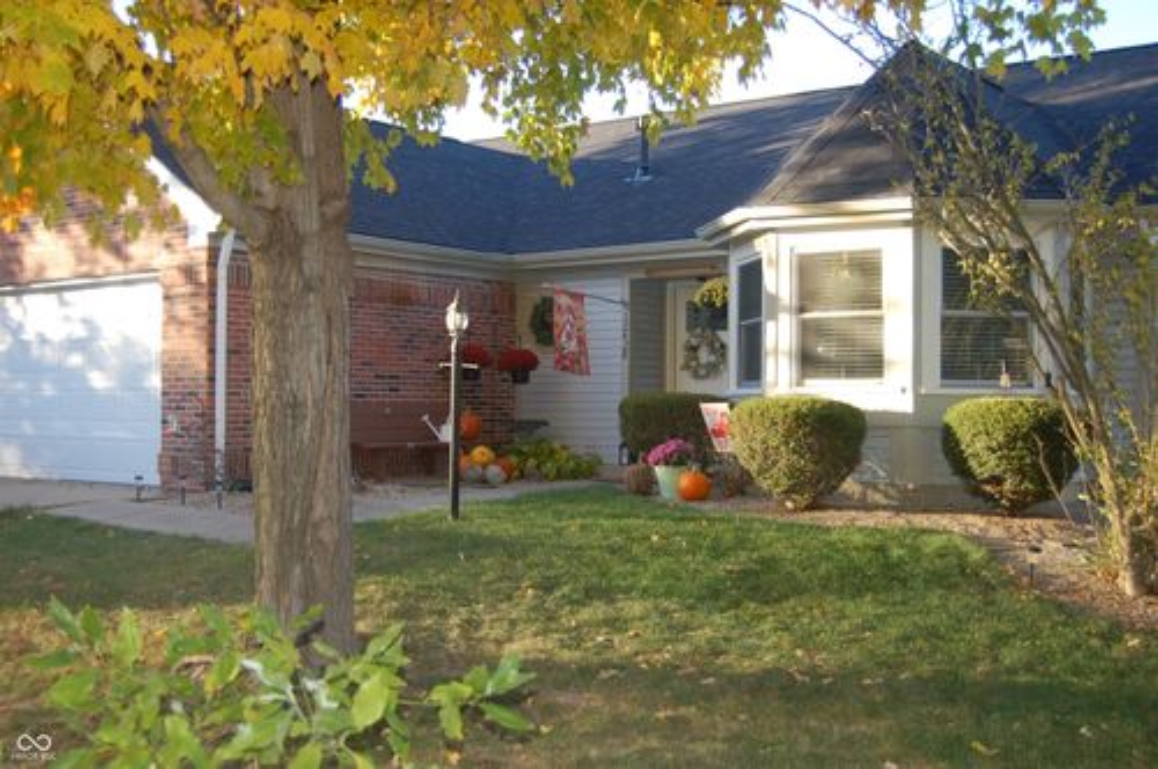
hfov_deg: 46.5
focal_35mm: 42
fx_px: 1349
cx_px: 579
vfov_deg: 31.8
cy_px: 384
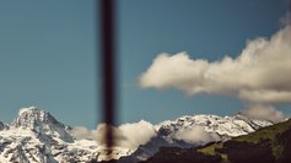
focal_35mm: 97
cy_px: 184
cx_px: 5
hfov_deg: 21.3
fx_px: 748
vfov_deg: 12.2
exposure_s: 1/3000
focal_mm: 55
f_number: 2.2
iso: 80
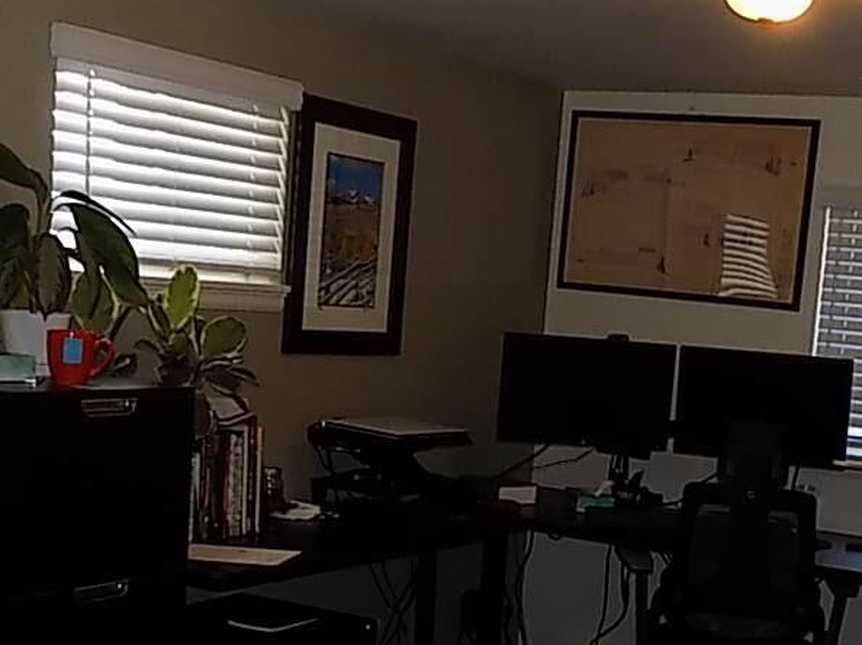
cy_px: 561
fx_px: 1543
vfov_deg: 23.1
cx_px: 557
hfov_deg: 31.0
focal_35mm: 62
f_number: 3.1
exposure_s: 1/30
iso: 200
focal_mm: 4
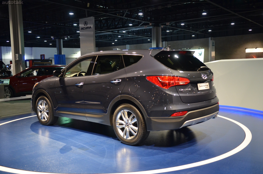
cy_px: 87
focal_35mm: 36
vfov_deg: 36.7
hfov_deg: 53.2
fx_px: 262
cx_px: 132
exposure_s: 1/60
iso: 1600
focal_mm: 24
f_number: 2.8
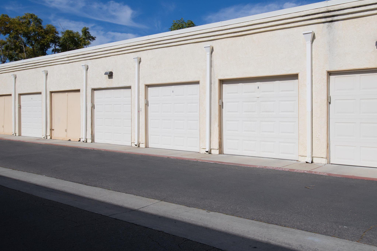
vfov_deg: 39.9
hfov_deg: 56.8
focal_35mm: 33
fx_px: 346
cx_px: 224
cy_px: 115
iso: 160
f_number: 16
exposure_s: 1/250
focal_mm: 22
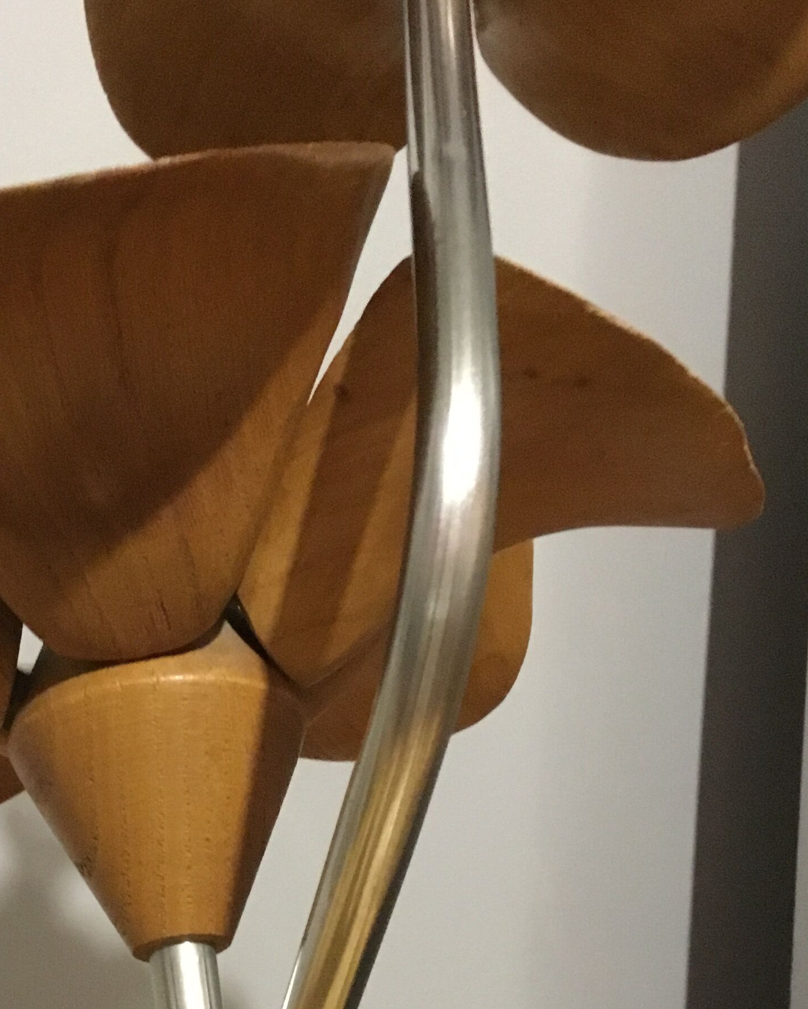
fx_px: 1644
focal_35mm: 55
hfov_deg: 27.2
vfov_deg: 33.4
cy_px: 774
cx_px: 179
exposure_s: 1/17
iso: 640
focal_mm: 3.3
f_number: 2.4
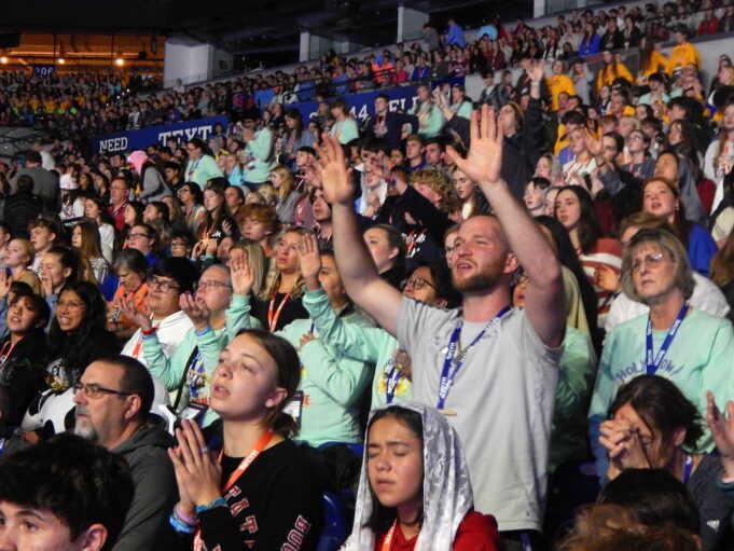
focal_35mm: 69
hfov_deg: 28.2
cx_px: 367
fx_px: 1463
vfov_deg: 21.3
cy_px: 276
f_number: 4.1
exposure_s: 1/10
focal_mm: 12.3
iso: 800
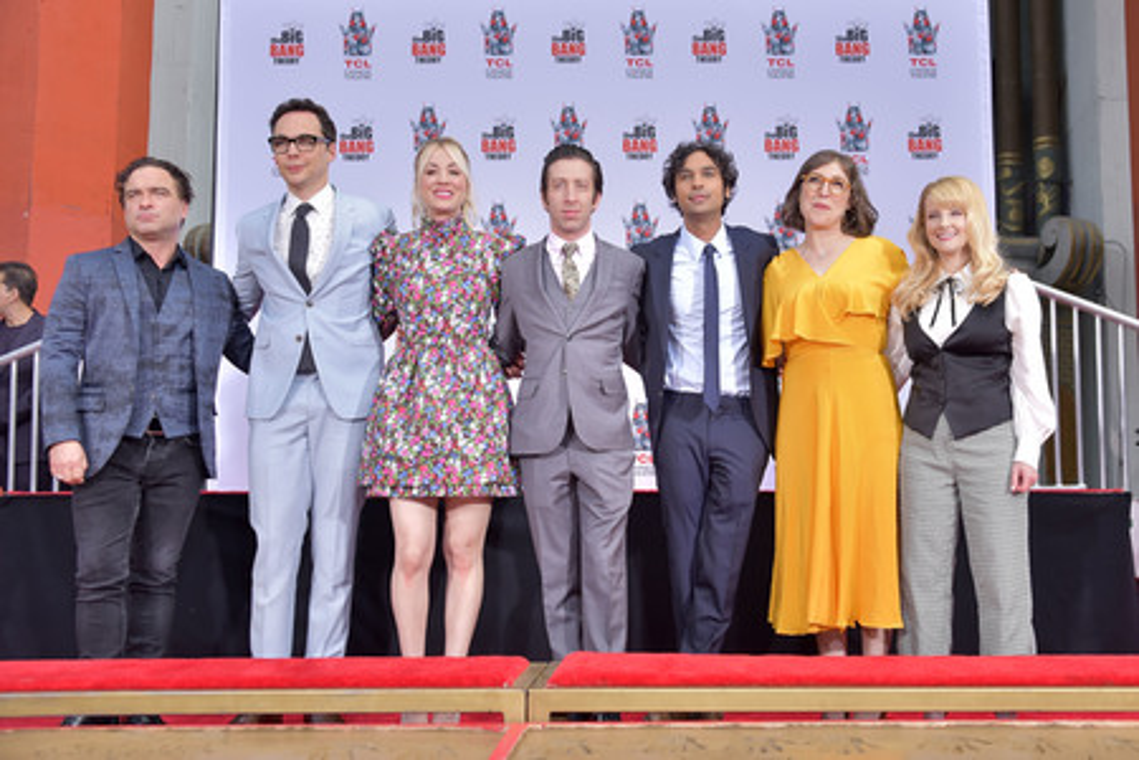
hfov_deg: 53.1
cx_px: 570
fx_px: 1139
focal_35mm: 36
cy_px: 380
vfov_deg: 36.9
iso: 160
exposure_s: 1/250
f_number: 4
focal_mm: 36
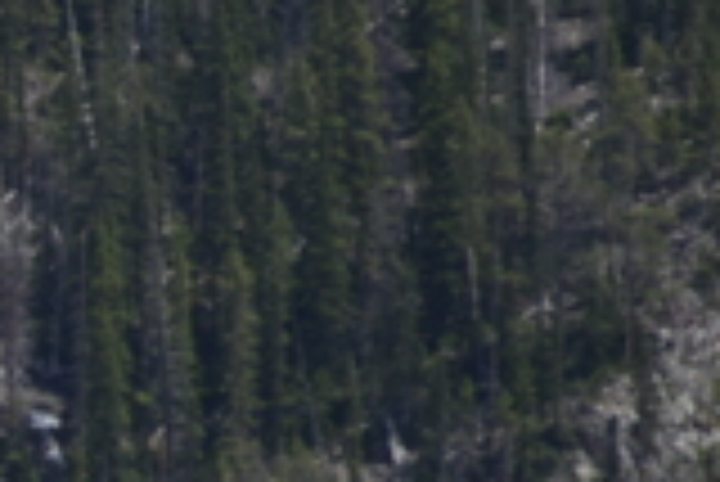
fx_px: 48042
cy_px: 739
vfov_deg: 0.6
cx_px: -1840
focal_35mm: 2400
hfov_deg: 0.9
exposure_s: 1/640
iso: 140
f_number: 5.6
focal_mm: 300
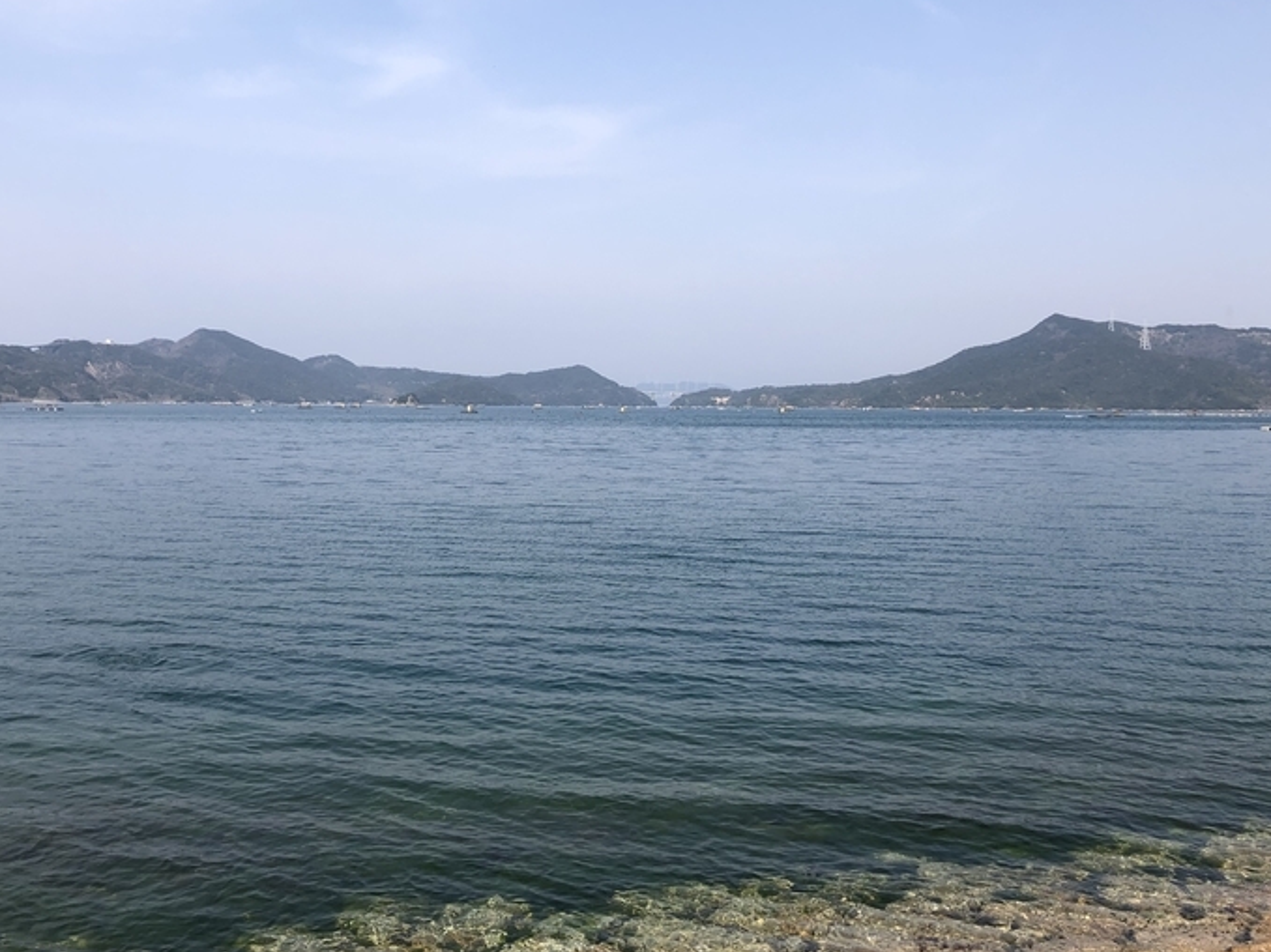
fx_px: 1211
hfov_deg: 55.3
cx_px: 577
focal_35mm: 33
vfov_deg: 42.9
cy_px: 443
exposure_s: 1/2525
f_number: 1.8
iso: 25
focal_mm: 3.99
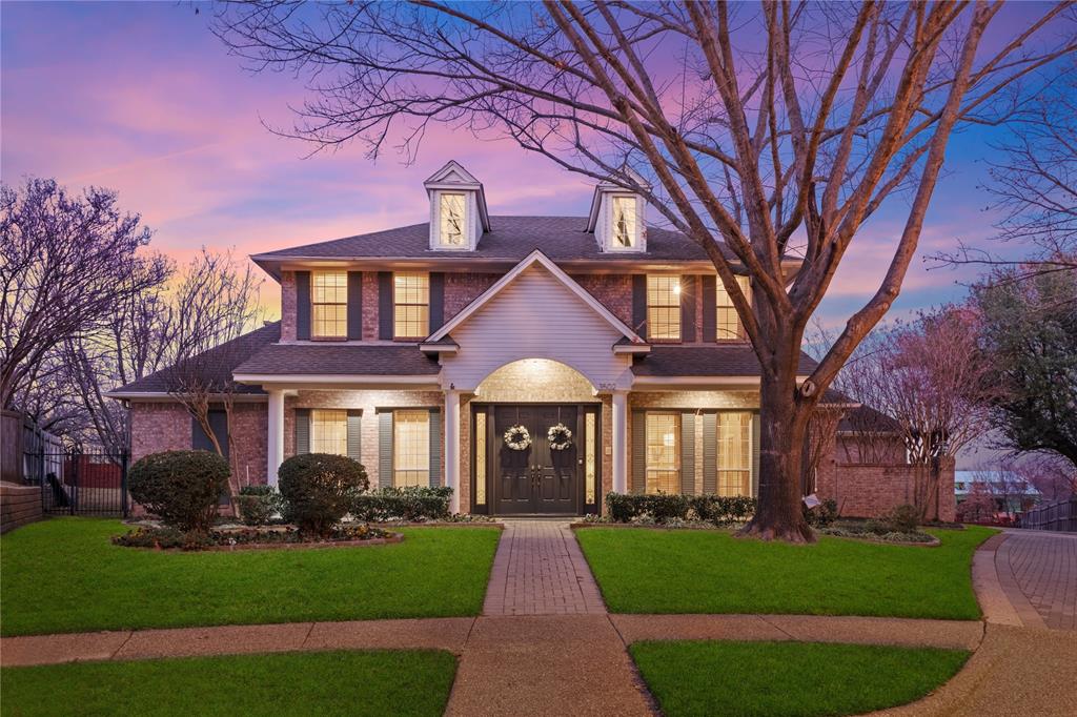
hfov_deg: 78.6
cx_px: 538
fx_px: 658
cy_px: 358
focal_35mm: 22
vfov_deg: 57.2
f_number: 8
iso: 500
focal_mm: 14.4
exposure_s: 4
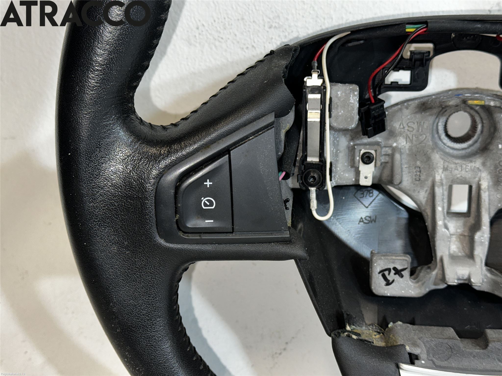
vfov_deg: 30.3
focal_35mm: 48
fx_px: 696
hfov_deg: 39.7
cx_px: 251
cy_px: 188
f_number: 1.78
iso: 50
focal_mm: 6.86
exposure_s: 1/58
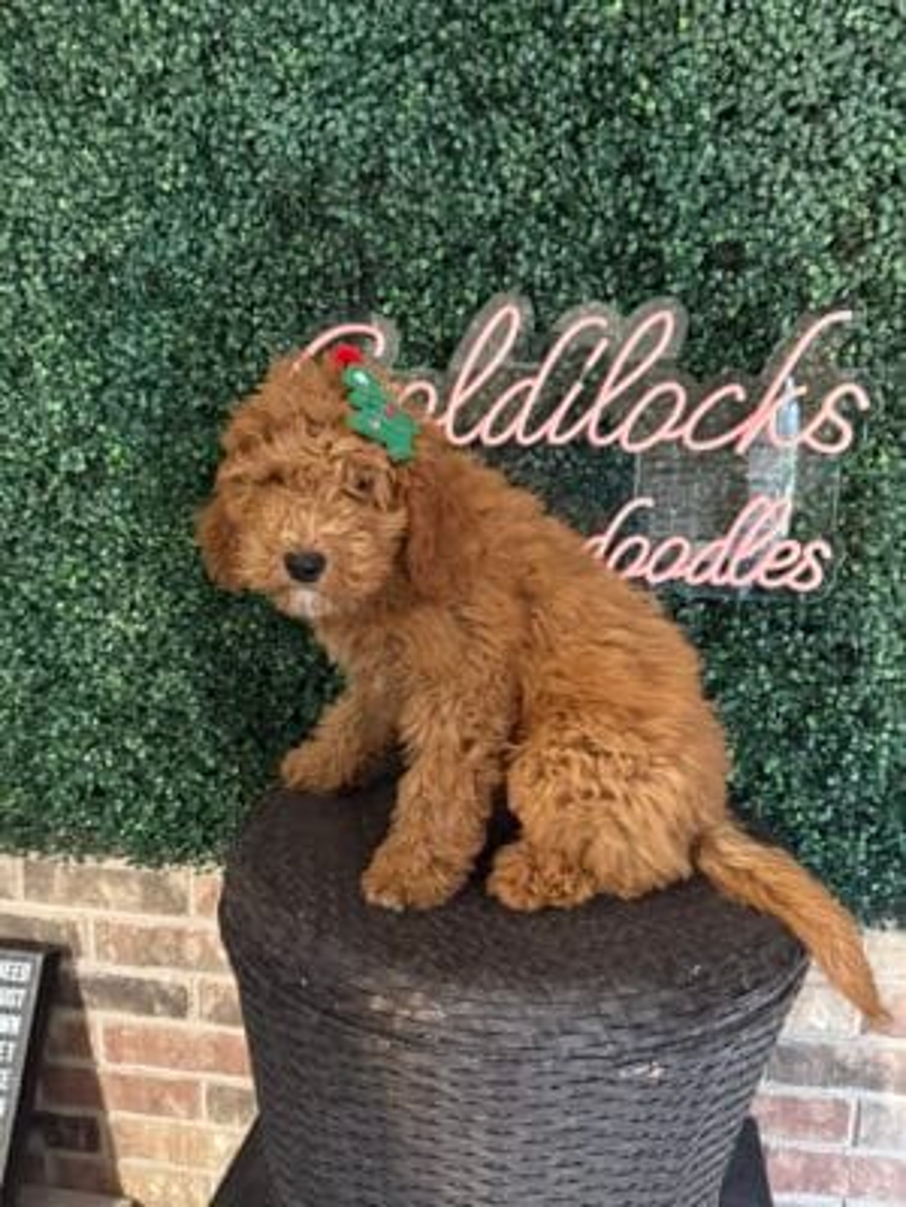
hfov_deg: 56.8
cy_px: 604
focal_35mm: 24
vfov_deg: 71.6
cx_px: 453
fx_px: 838
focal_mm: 6.76
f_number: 1.78
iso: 800
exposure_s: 1/30
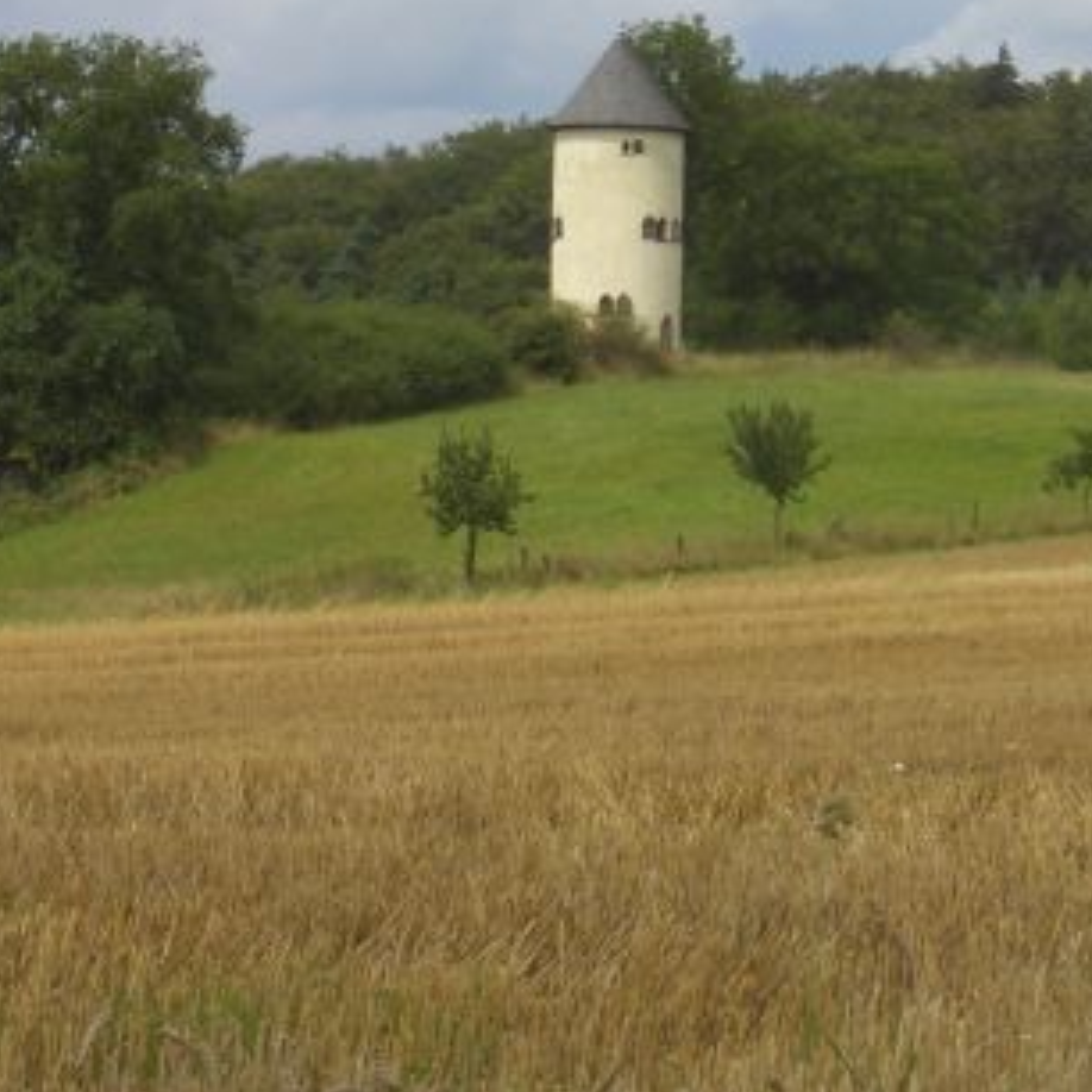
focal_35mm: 182
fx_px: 6496
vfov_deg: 9.6
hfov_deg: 9.6
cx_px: 607
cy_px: 232
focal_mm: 17.4
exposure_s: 1/160
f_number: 7.7
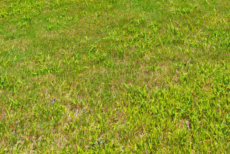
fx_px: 351
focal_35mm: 55
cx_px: 165
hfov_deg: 35.6
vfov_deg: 18.7
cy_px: -128
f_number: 8
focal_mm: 10
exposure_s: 1/160
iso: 100
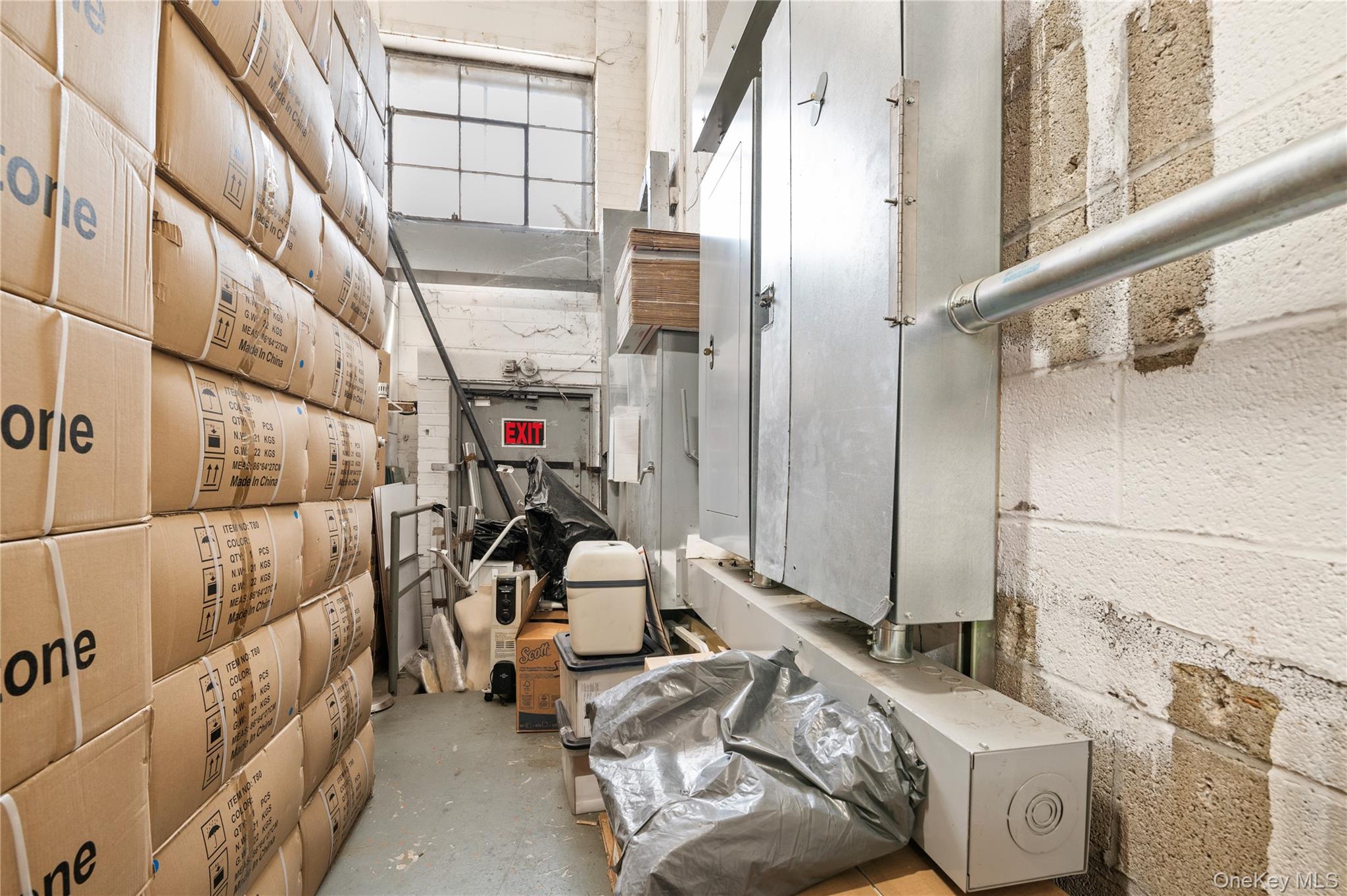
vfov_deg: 77.2
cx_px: 674
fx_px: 561
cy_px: 448
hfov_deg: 100.4
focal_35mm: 15
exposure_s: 1/3
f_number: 8
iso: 500
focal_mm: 15
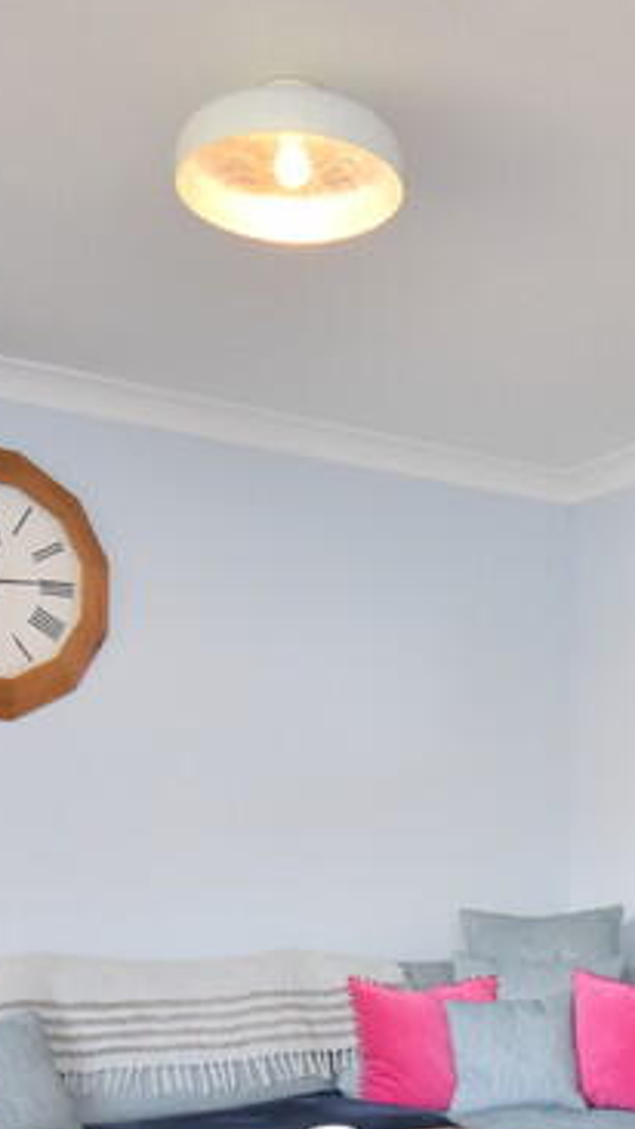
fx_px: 1316
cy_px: 918
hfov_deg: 26.9
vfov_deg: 44.0
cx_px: 447
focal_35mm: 44
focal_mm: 10
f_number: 4.5
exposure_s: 1/160
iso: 800
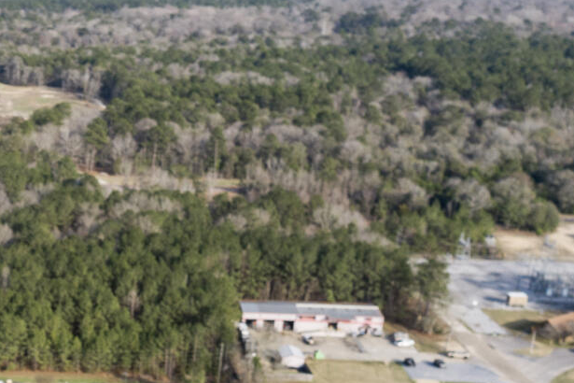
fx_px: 1244
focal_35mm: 78
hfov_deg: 23.4
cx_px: -144
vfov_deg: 17.0
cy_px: 411
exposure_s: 1/240
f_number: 5.6
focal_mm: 8.8
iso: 100
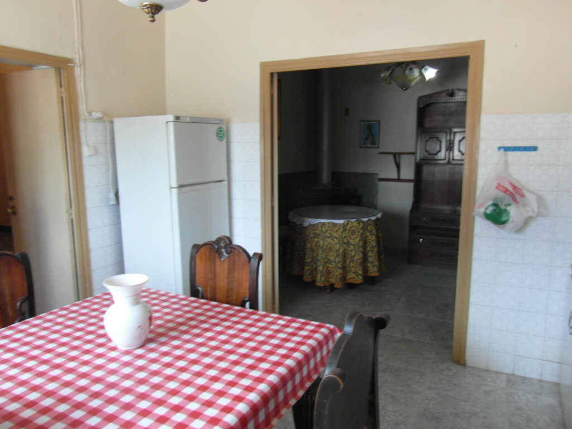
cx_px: 286
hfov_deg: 71.6
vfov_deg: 56.8
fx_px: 397
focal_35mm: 24
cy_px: 214
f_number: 3.2
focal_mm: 4
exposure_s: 1/30
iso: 240
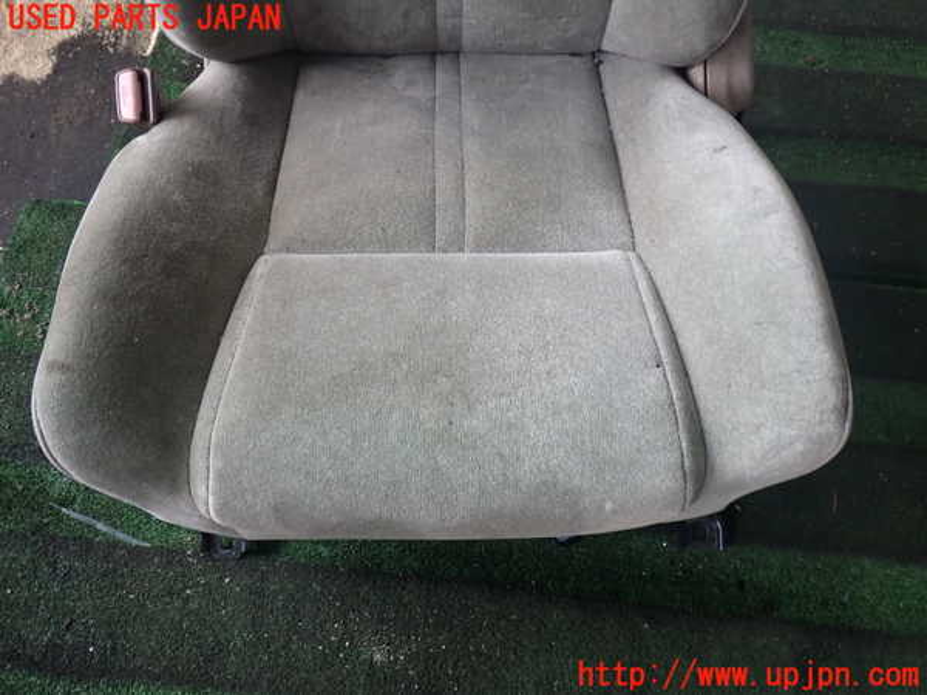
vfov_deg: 46.8
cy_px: 348
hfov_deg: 60.0
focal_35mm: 30
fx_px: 803
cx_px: 464
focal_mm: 5.4
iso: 200
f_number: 2.3
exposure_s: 1/125
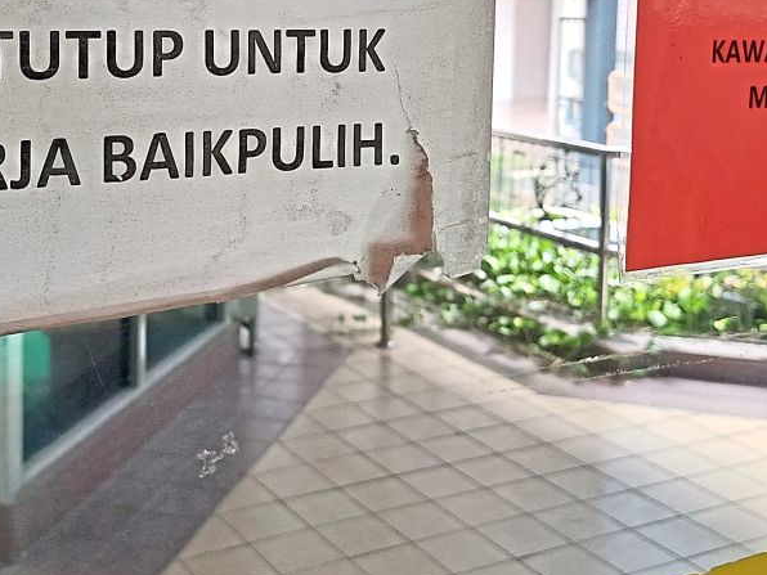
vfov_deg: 27.3
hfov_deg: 36.8
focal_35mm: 52
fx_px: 1152
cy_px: 89
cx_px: 333
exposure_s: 1/50
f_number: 1.8
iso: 125
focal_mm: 4.65
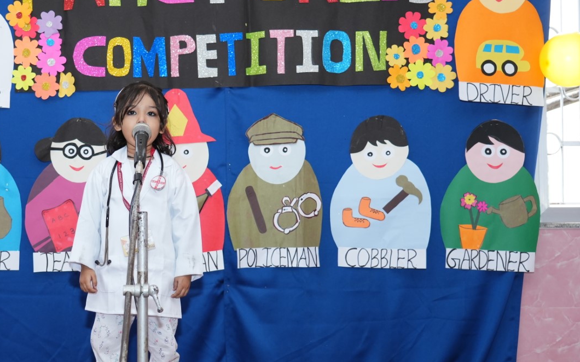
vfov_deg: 19.4
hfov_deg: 30.2
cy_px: 200
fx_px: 1059
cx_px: 148
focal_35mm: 67
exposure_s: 1/160
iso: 1000
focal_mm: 43
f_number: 4
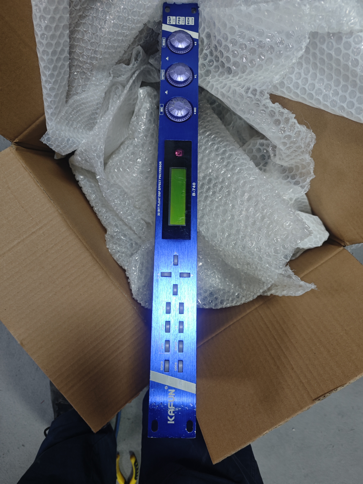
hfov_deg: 56.8
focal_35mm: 24
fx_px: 336
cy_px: 242
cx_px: 182
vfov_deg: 71.6
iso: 320
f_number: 1.6
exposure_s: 1/100
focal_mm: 5.84
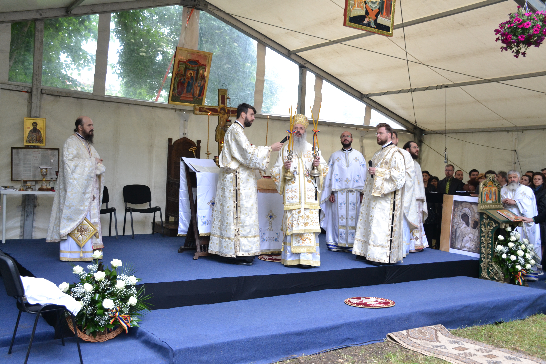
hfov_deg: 53.1
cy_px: 182
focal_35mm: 36
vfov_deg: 36.9
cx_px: 273
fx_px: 546
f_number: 5.6
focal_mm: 24
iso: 800
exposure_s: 1/160
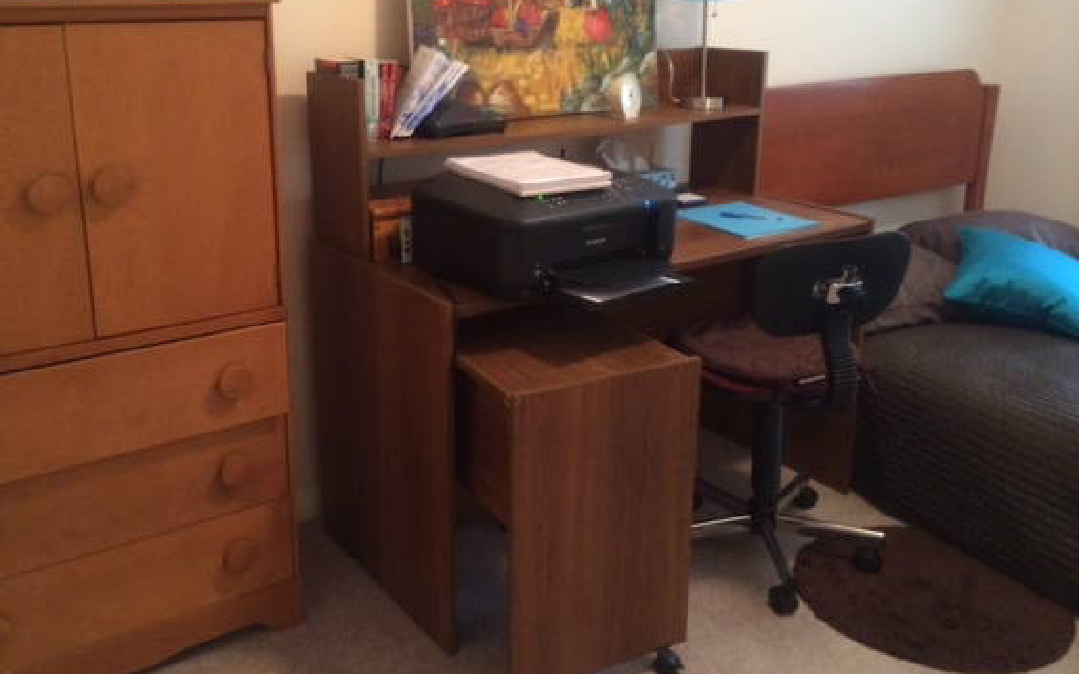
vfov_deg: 35.2
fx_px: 1059
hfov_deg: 53.9
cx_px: 474
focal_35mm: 36
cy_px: 265
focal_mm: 4.12
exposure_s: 1/17
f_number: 2.2
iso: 320
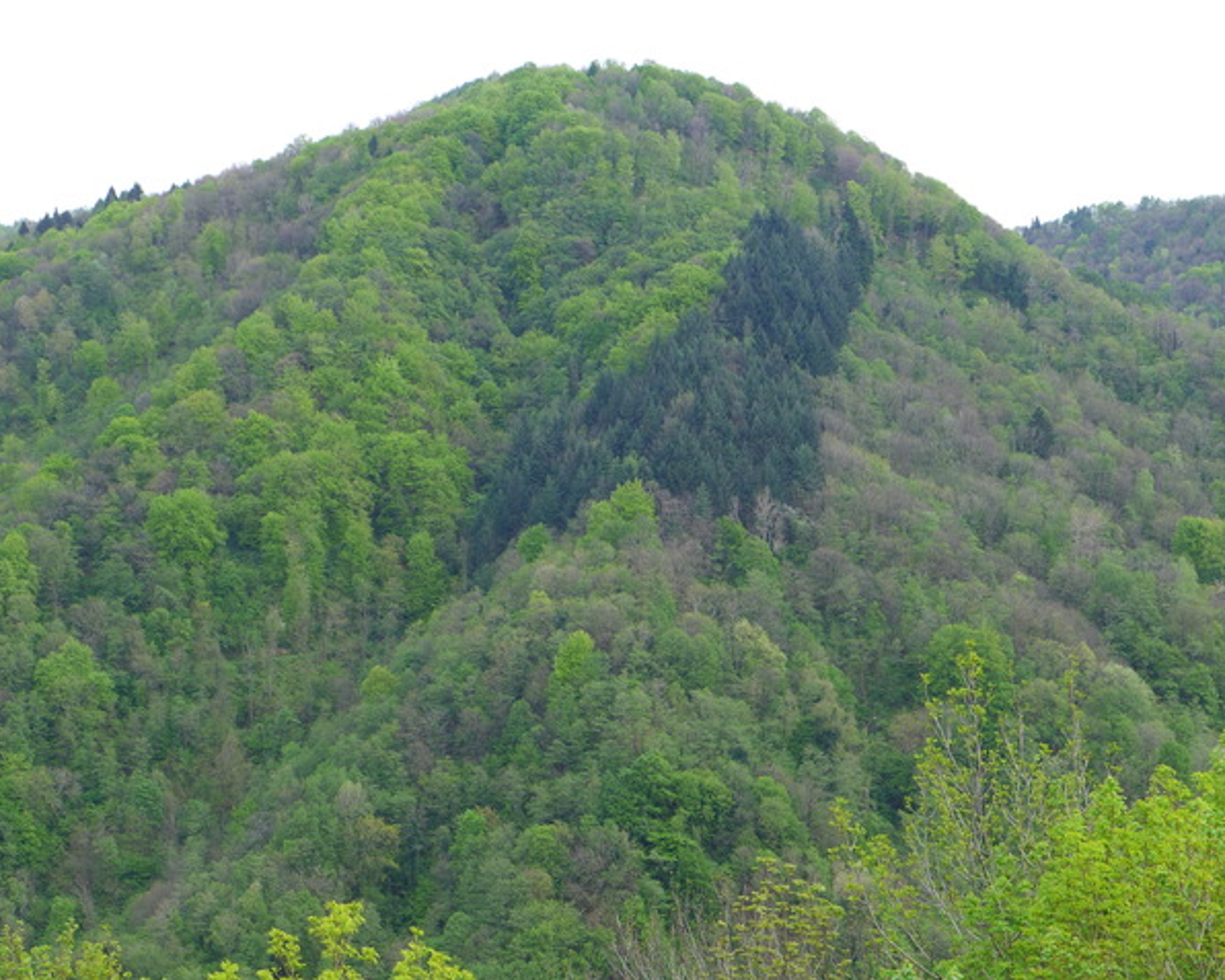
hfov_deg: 27.9
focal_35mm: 68
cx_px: 595
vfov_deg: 22.5
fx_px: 2466
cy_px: 489
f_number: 2.8
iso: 100
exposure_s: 1/250
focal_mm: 11.8
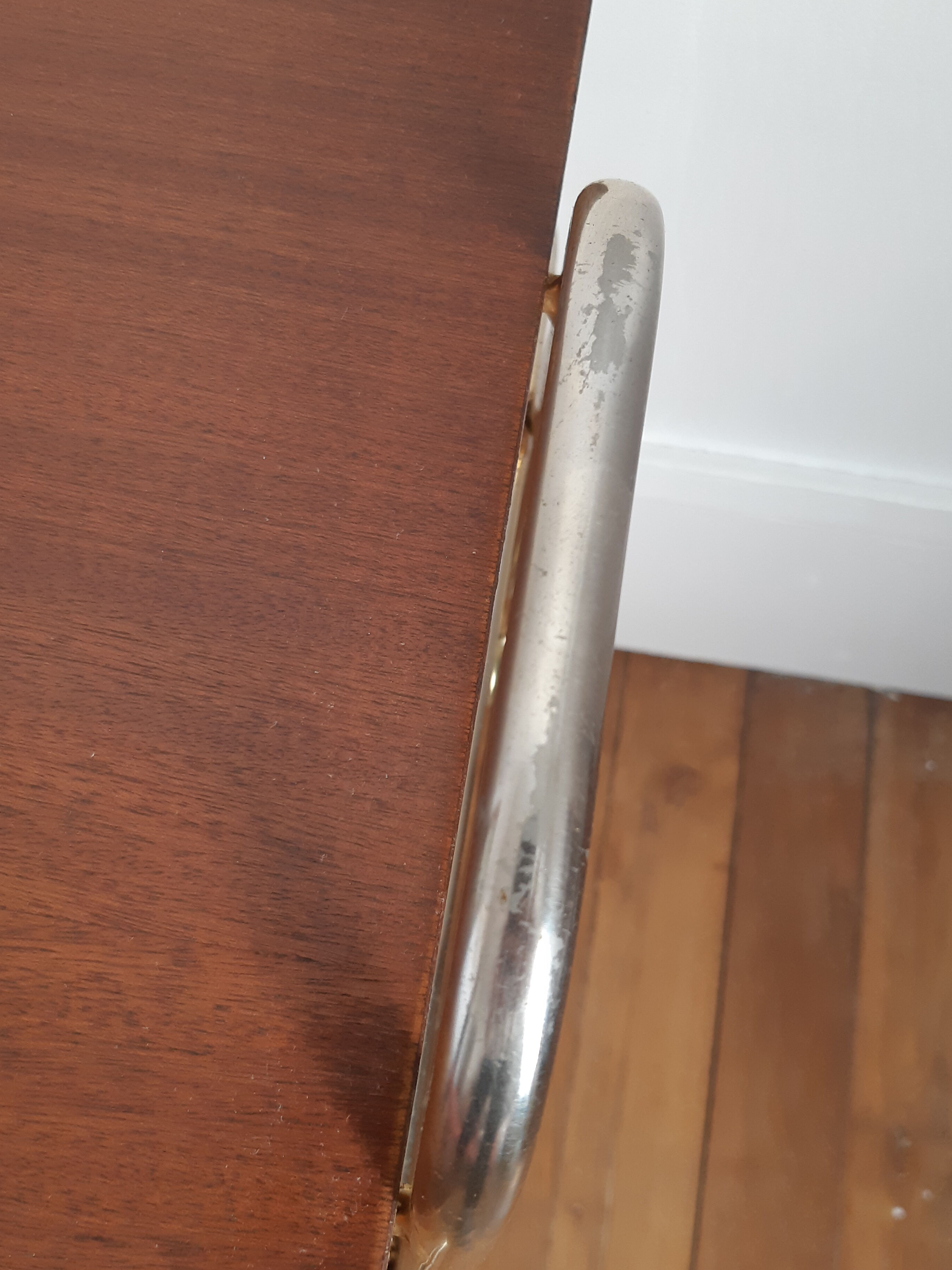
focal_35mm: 33
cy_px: 605
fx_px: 1210
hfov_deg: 42.9
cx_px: 474
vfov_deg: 55.3
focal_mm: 3.93
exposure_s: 1/50
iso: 125
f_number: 1.7
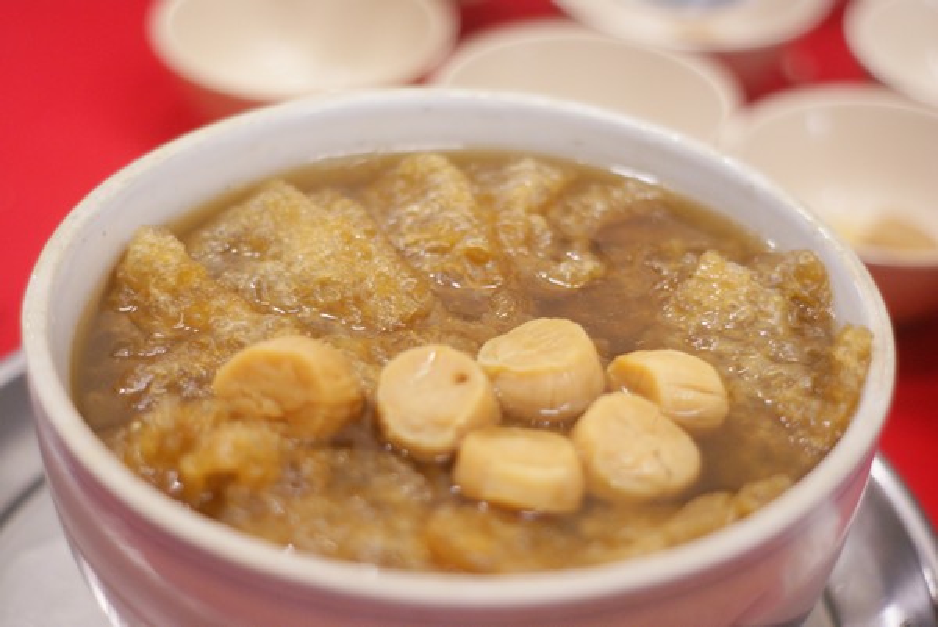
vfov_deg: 18.2
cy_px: 314
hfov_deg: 27.0
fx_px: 1956
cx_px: 469
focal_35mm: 75
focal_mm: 50
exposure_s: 1/40
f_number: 2
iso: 800
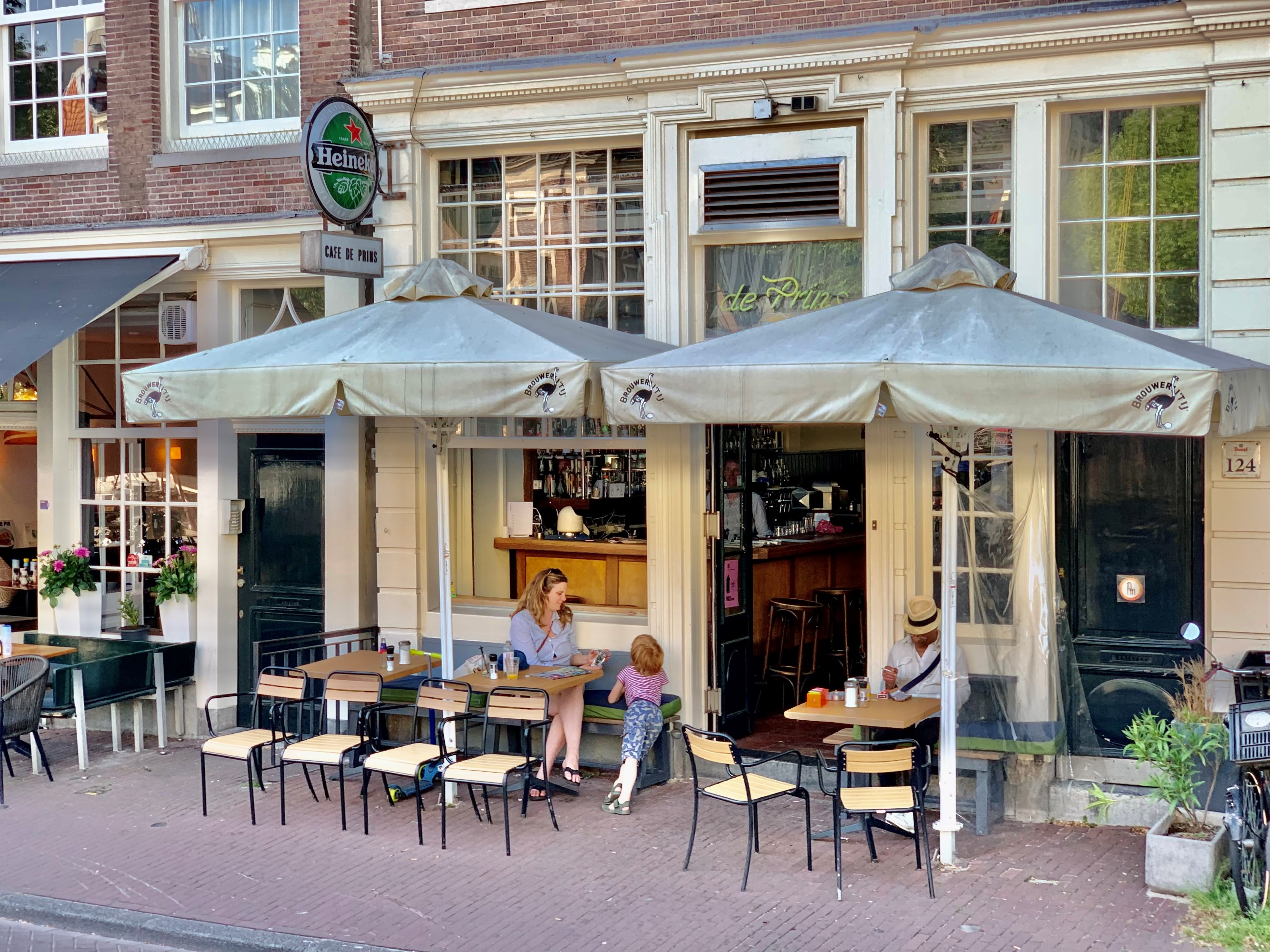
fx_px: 1908
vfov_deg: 28.0
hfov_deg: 36.8
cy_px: 476
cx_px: 635
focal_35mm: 52
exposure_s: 1/121
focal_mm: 6
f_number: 2.4
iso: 32
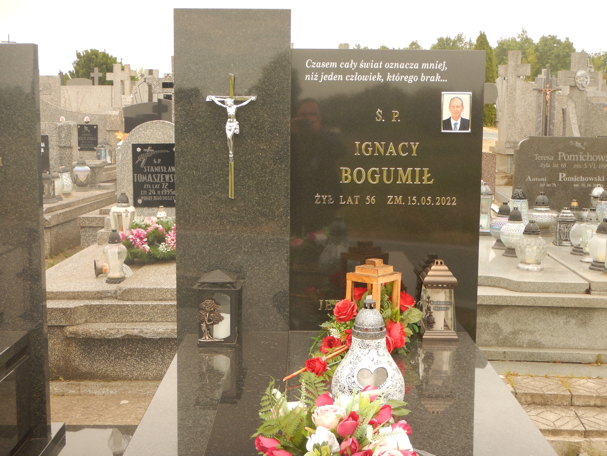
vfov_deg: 30.3
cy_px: 228
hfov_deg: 39.7
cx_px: 304
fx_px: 842
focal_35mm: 48
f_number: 4.3
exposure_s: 1/250
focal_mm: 8.5
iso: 125
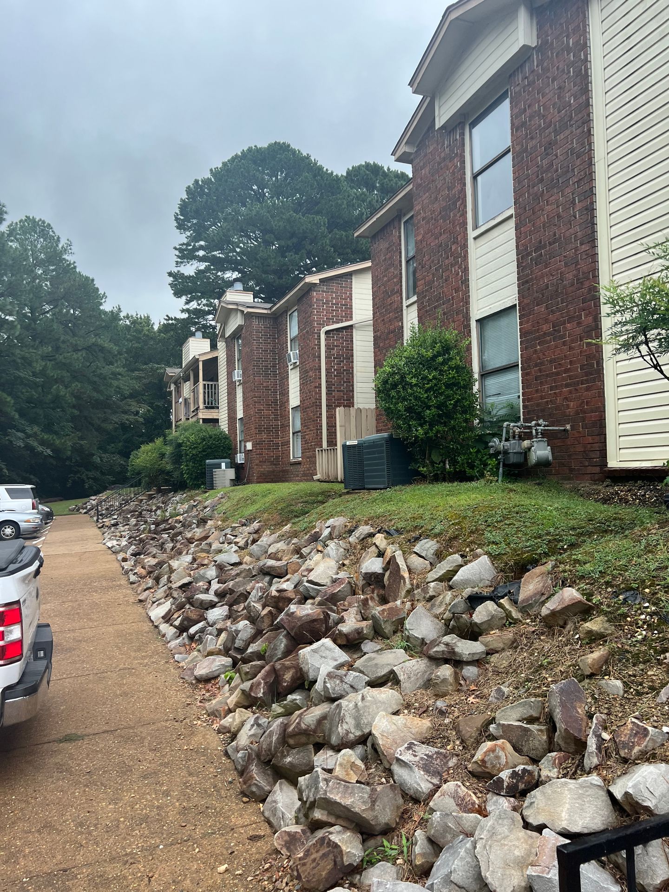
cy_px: 446
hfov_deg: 53.1
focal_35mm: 26
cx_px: 334
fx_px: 670
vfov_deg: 67.3
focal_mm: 5.7
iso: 50
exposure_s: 1/674
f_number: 1.5
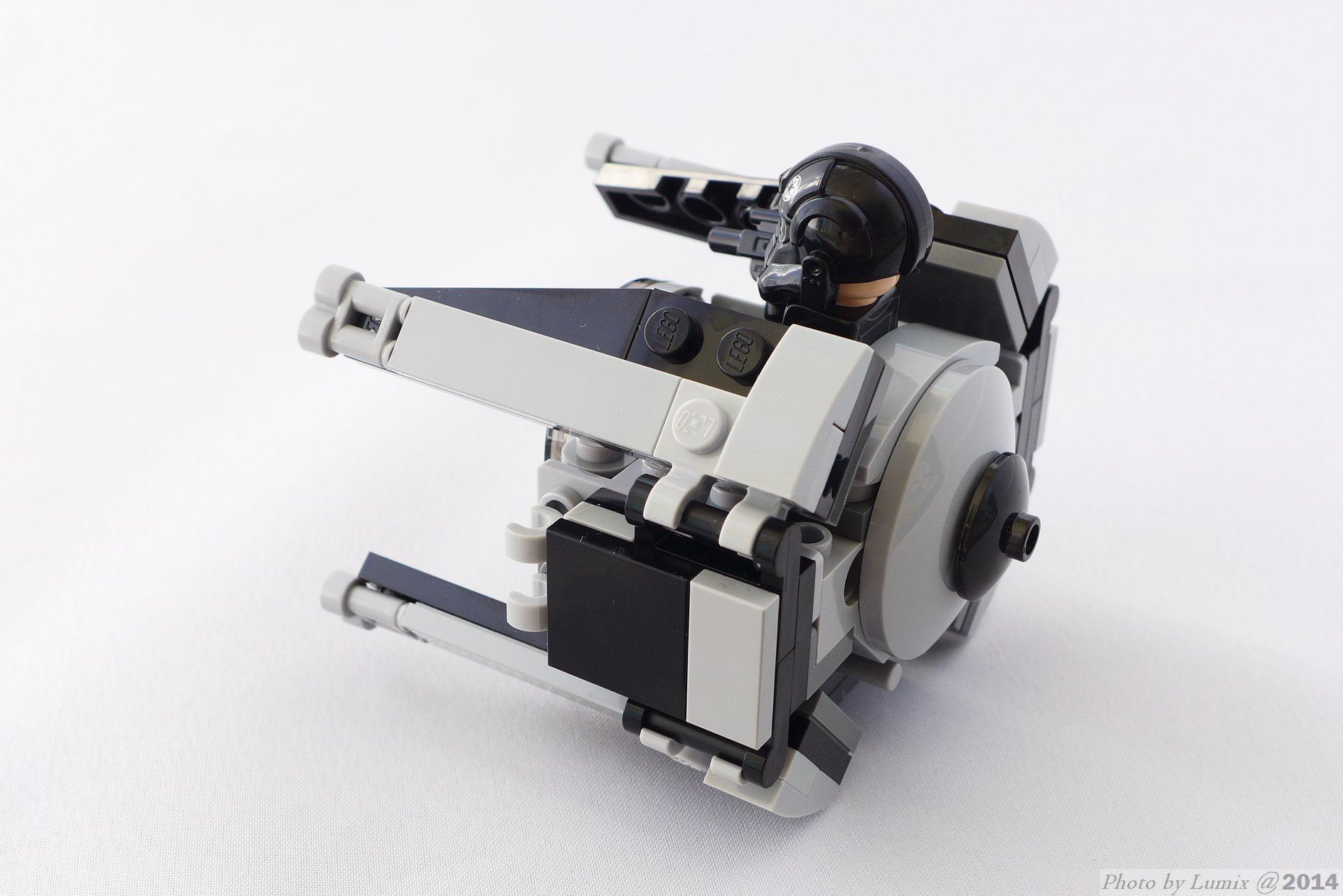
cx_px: 672
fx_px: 1866
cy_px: 448
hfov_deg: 39.6
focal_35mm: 50
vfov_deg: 27.0
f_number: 4
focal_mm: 9.8
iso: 80
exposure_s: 1/20
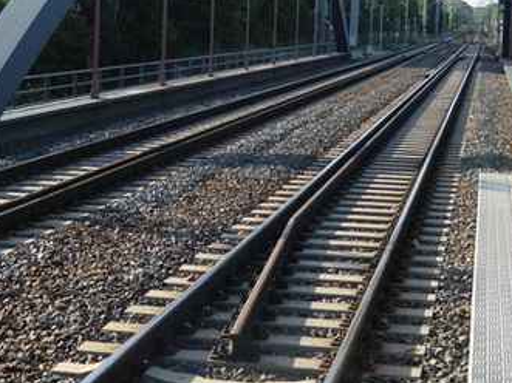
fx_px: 1109
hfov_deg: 25.8
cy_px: 32
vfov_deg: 19.2
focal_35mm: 75
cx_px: 346
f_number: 3.8
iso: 64
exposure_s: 1/200
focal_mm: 7.1
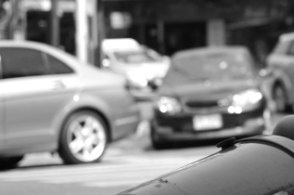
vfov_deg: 8.0
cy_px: 37
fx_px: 1382
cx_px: 373
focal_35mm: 170
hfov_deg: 11.8
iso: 100
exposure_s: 1/2000
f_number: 2.2
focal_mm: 35
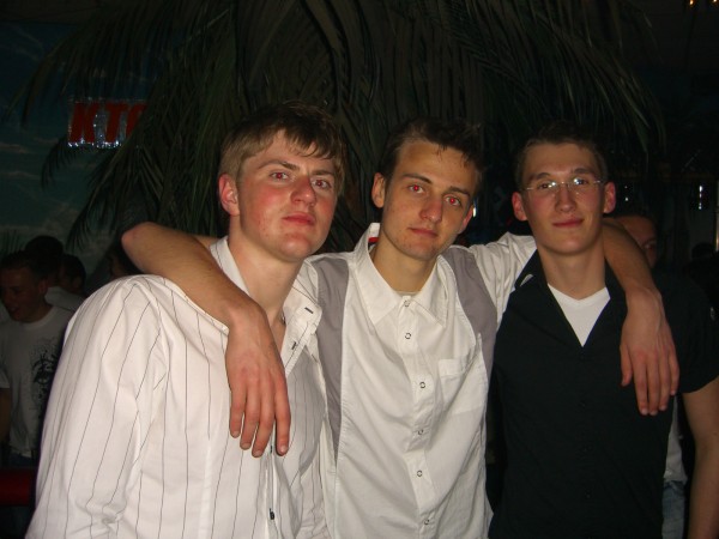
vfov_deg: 37.7
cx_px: 360
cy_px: 270
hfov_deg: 49.0
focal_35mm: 38
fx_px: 789
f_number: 2.8
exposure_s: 1/60
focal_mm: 7.9
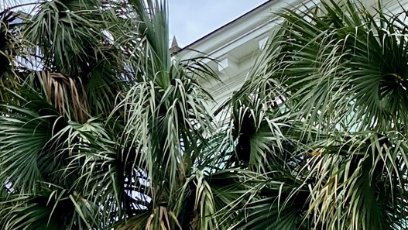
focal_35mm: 110
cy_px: 362
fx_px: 1191
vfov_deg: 10.6
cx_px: -143
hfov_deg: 18.0
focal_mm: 4.25
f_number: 1.8
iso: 32
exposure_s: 1/2825
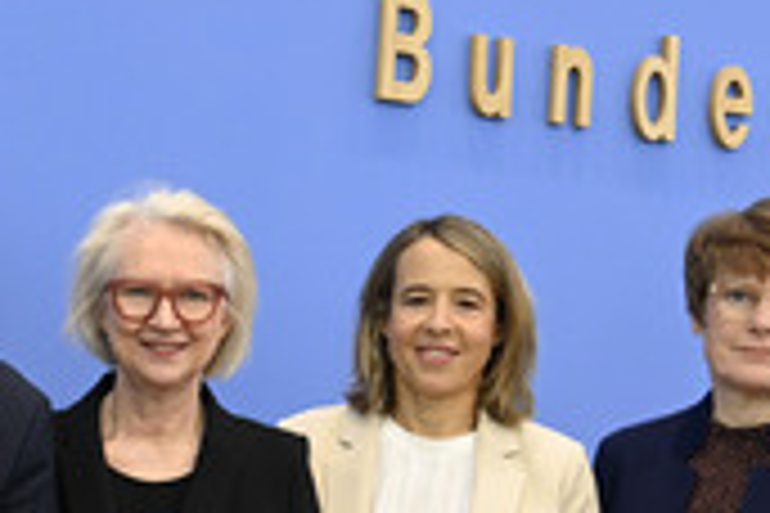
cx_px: 79
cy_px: 396
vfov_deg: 13.6
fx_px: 2139
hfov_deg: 20.0
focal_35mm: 100
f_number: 5
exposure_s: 1/400
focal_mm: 38
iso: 4000
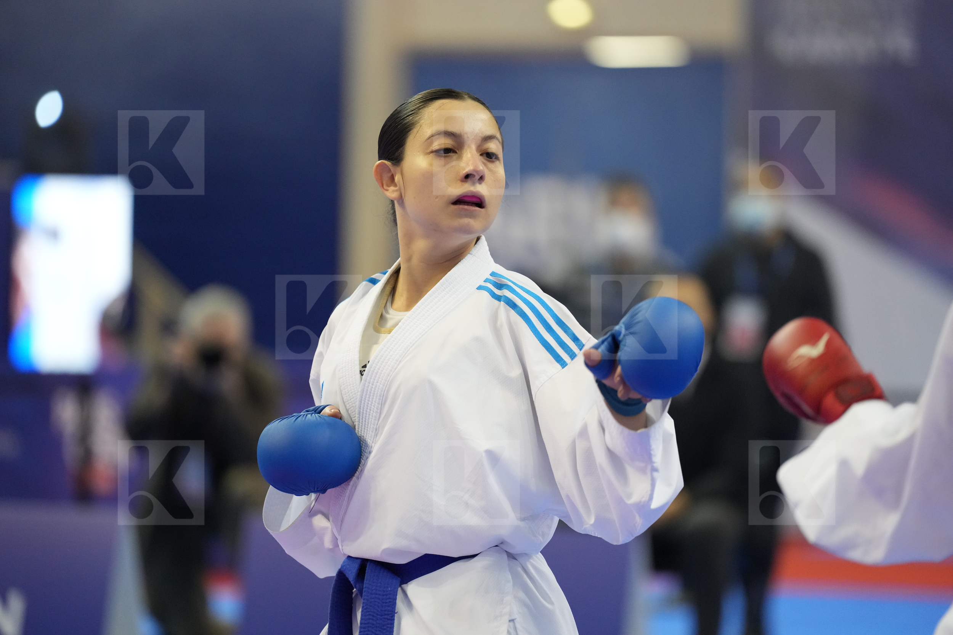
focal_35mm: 194
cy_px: 318
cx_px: 476
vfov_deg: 7.1
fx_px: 5135
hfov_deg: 10.6
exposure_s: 1/1000
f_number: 2.8
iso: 4000
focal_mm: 194
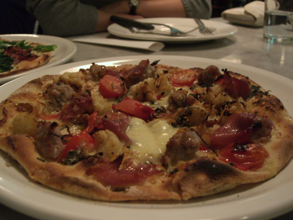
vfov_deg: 37.7
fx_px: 322
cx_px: 146
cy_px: 110
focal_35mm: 38
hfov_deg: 49.0
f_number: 2.8
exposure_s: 1/2
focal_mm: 7.9
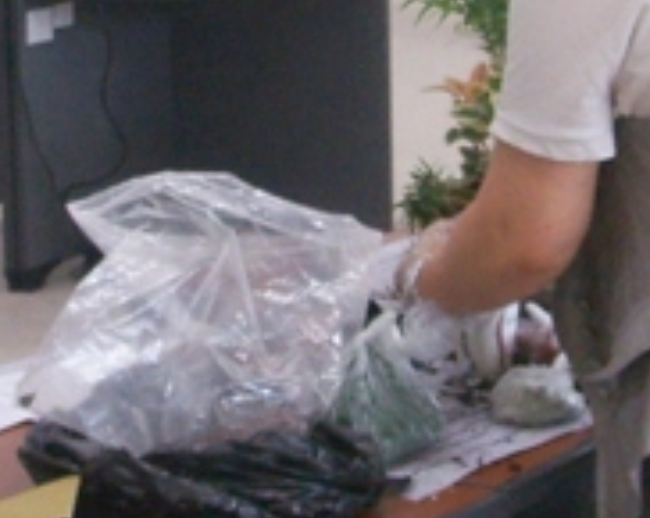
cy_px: -52
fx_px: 3131
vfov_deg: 9.4
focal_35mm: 163
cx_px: 300
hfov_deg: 11.9
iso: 150
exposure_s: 1/45
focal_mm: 6.6
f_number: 3.5
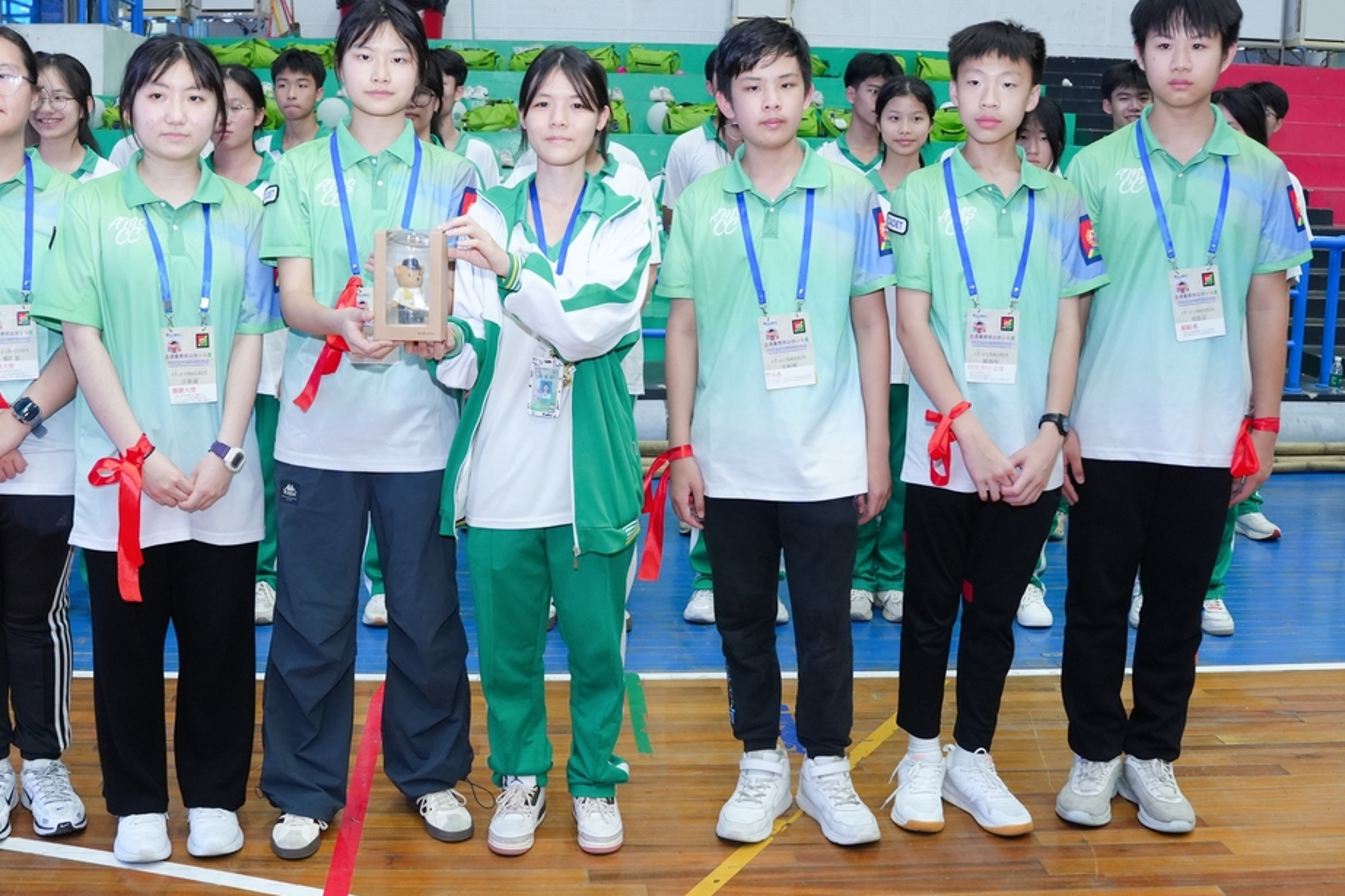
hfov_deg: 48.4
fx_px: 1494
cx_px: 601
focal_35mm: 40
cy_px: 400
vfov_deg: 33.3
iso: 1600
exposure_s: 1/160
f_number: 4
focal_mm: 24
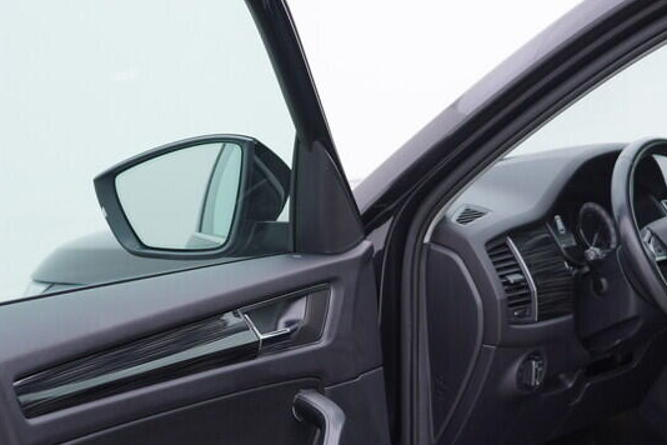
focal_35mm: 69
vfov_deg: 19.6
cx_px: 475
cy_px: 328
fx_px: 1278
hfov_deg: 28.9
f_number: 3.2
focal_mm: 24
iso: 125
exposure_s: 1/50
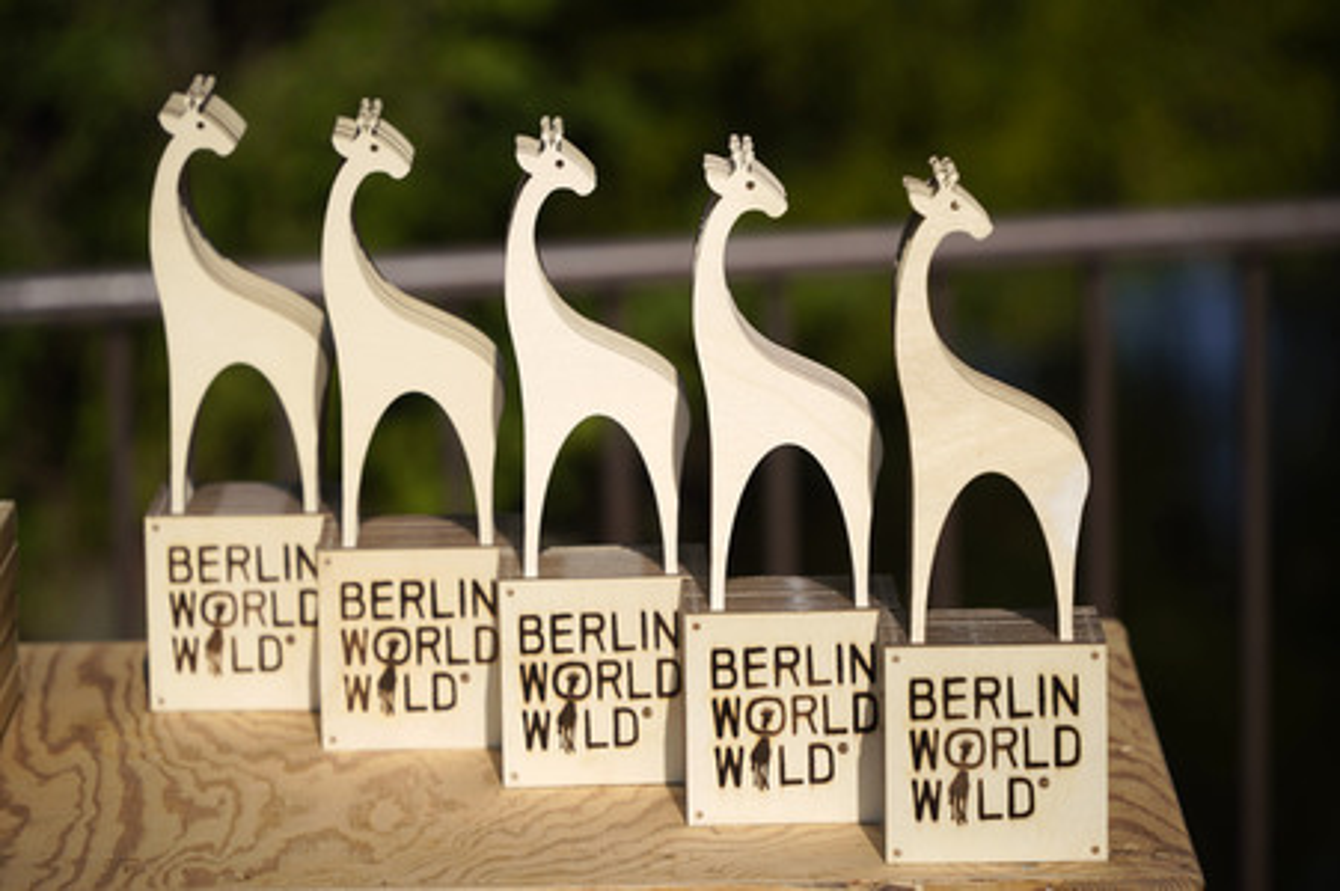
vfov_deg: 8.7
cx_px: 670
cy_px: 446
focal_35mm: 158
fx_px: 5877
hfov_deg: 13.0
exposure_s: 1/1250
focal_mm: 158
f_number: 5.6
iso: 100
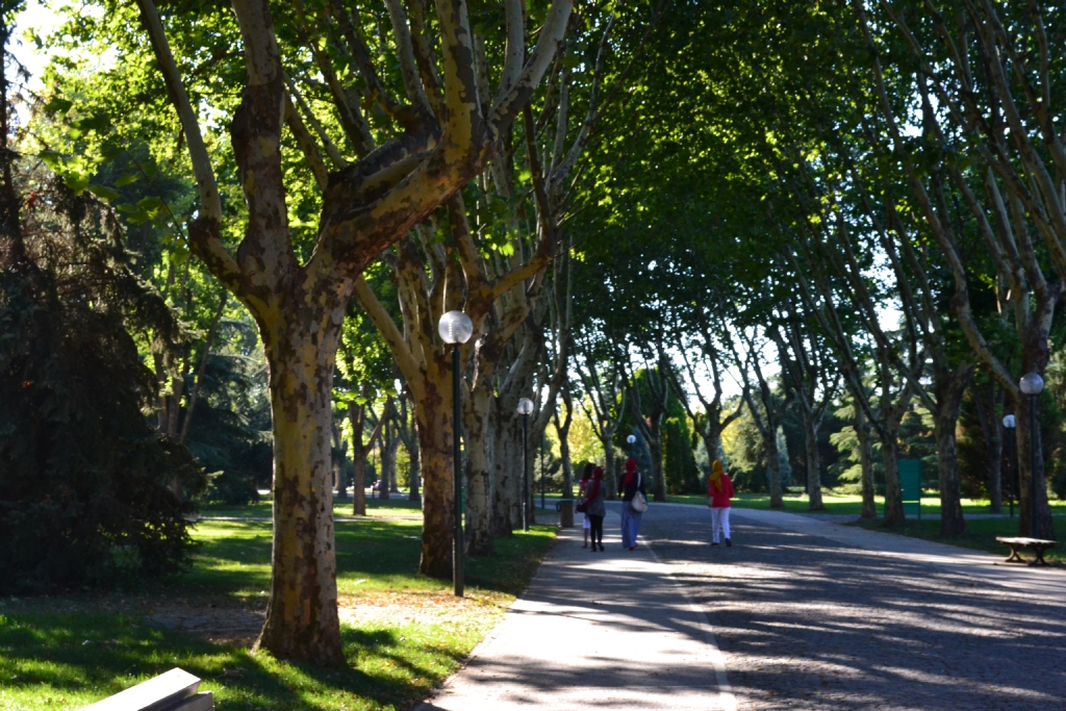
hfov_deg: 30.5
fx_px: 1954
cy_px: 356
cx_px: 533
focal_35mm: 66
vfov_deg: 20.6
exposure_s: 1/250
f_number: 10
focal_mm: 44
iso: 1600
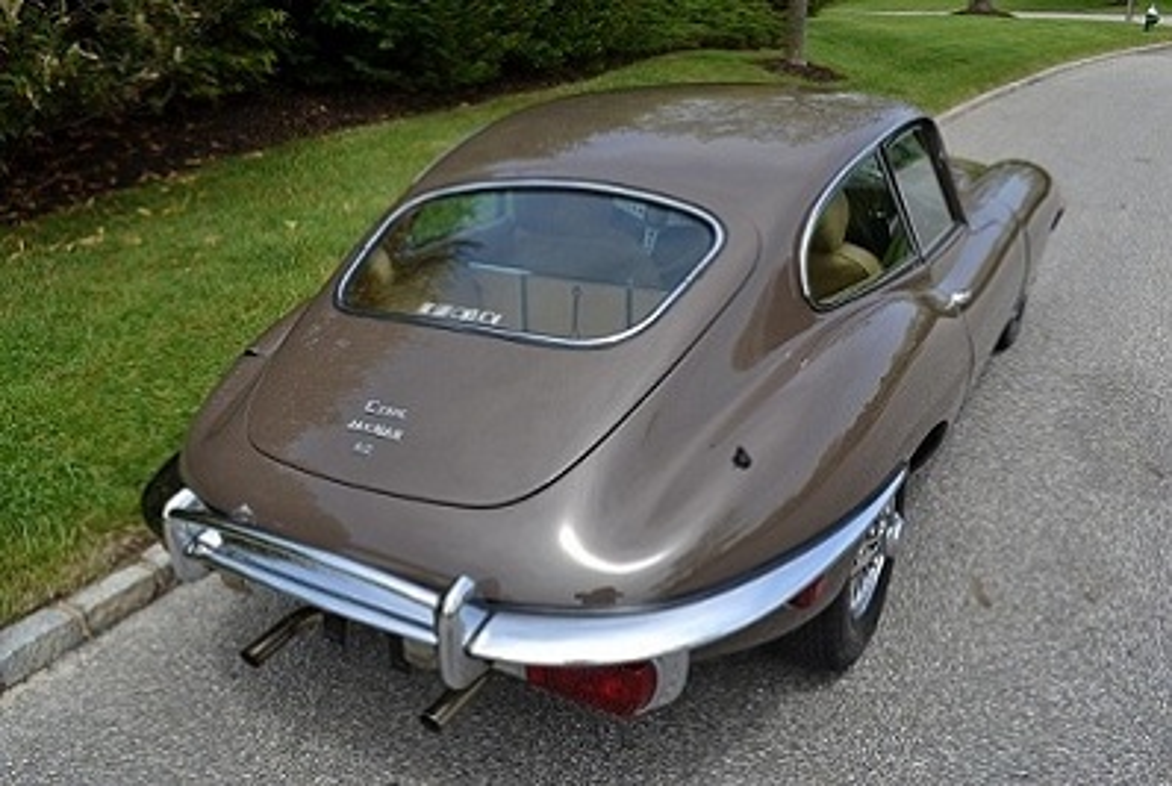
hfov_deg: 61.8
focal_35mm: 30
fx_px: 978
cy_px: 393
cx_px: 586
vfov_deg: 43.8
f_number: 8
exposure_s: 1/200
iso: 100
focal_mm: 20
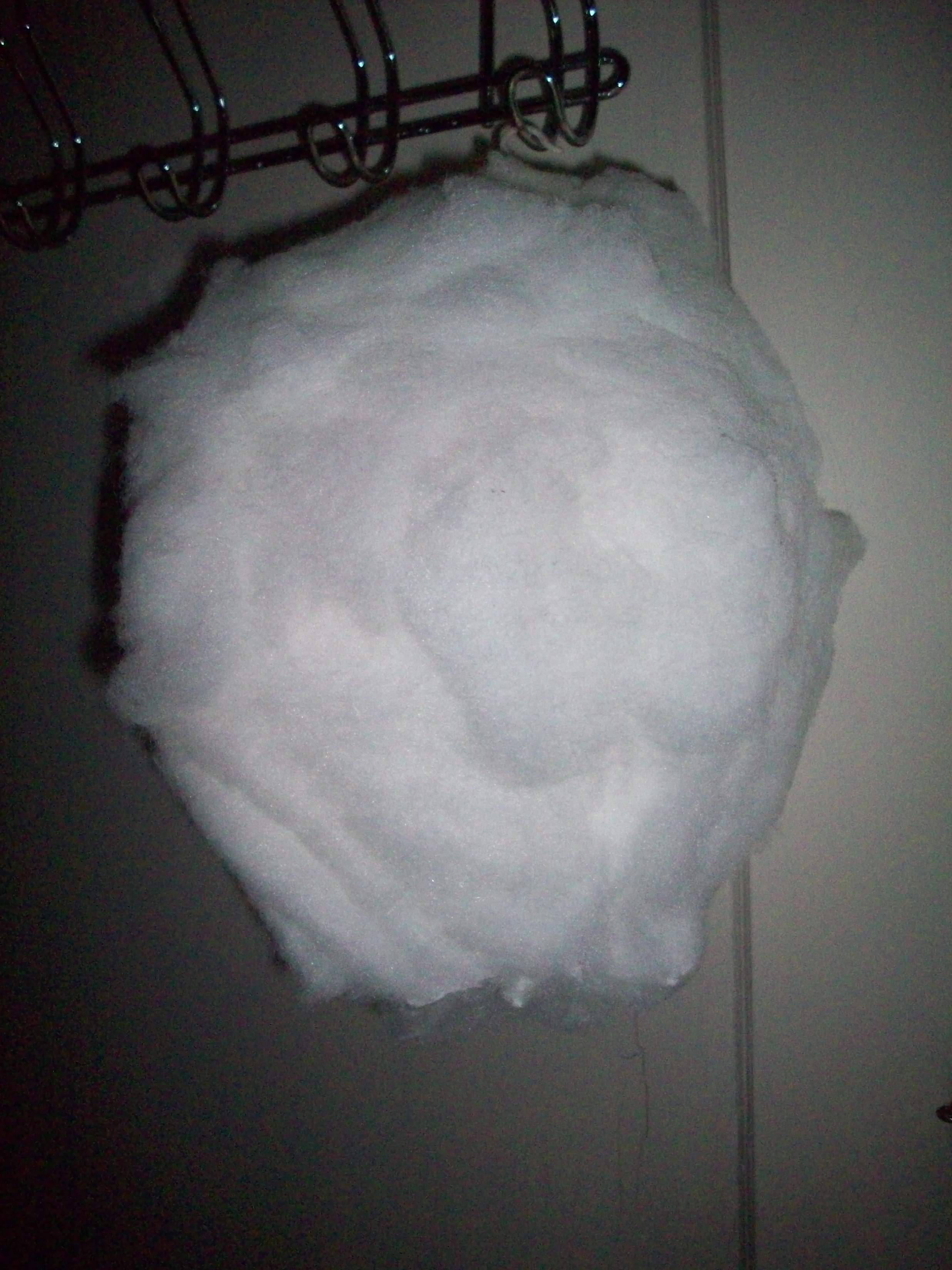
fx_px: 1357
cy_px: 635
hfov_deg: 38.7
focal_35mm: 37
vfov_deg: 50.1
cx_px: 476
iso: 400
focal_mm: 6.2
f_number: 2.8
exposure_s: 1/45
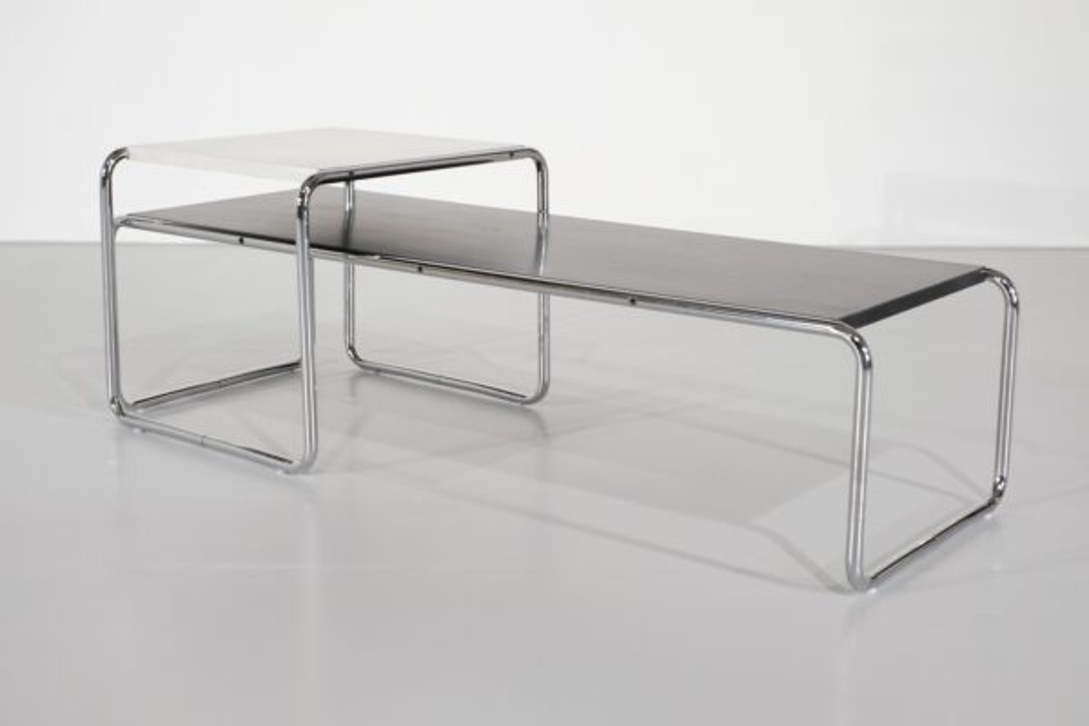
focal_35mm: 53
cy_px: 363
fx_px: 1603
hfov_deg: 37.5
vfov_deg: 25.5
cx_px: 544
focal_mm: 35
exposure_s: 1/52
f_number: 5.6
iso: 800
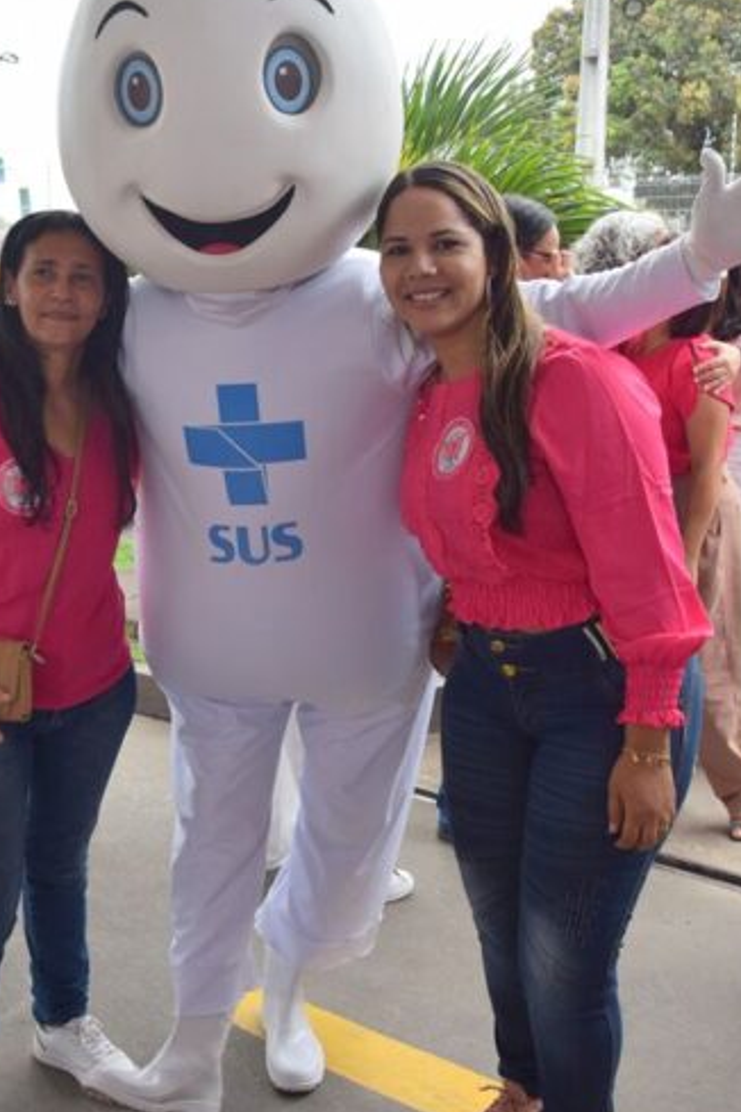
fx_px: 1266
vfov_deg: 47.4
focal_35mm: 41
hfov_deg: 32.1
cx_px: 199
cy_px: 555
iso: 320
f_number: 8
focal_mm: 18
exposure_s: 1/250
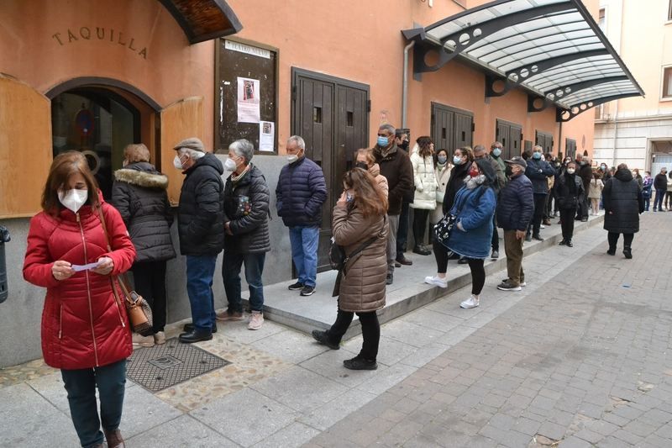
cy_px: 224
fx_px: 1120
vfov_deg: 22.6
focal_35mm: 60
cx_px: 336
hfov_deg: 33.4
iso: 3200
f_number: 11
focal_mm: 40
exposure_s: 1/500
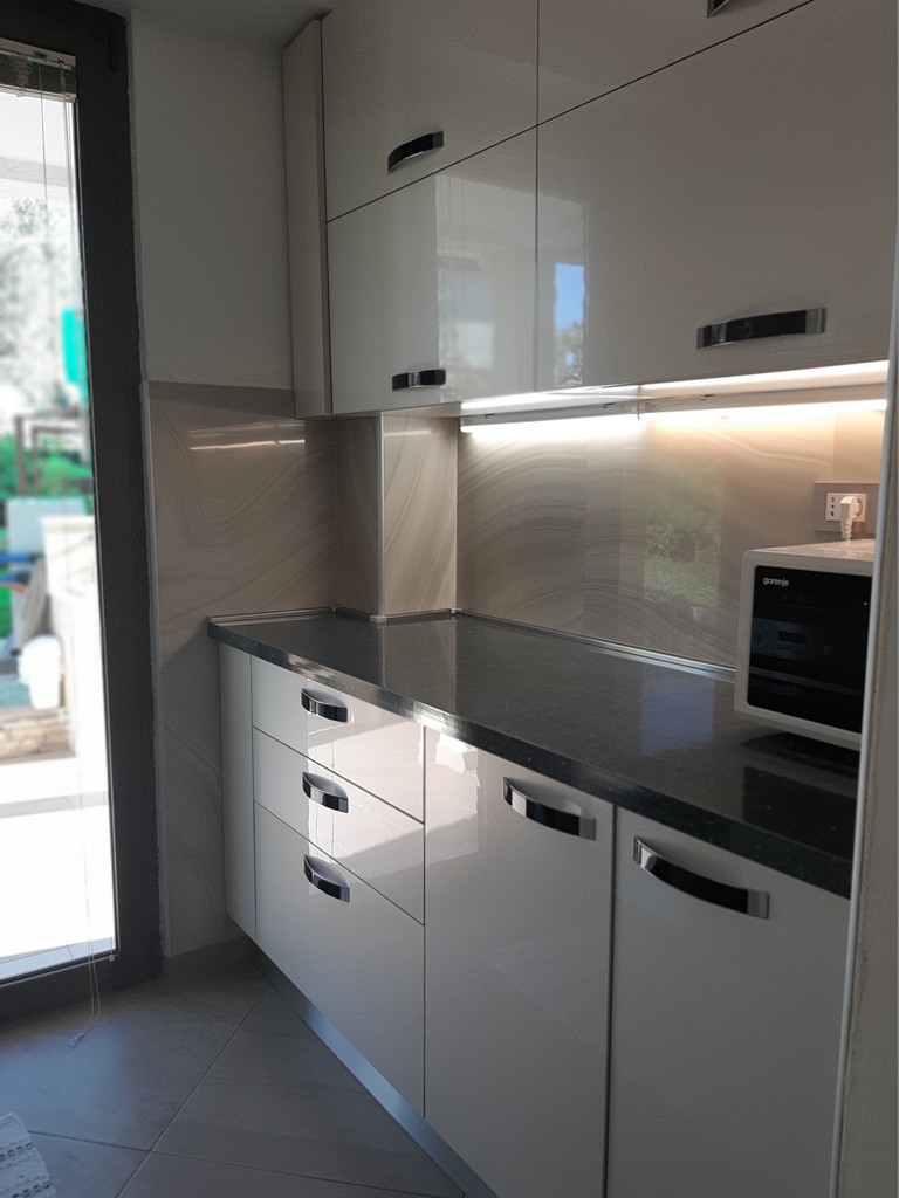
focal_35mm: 27
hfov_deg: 51.4
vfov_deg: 65.3
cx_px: 450
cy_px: 599
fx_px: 935
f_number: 1.7
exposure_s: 1/141
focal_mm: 3.93
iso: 40
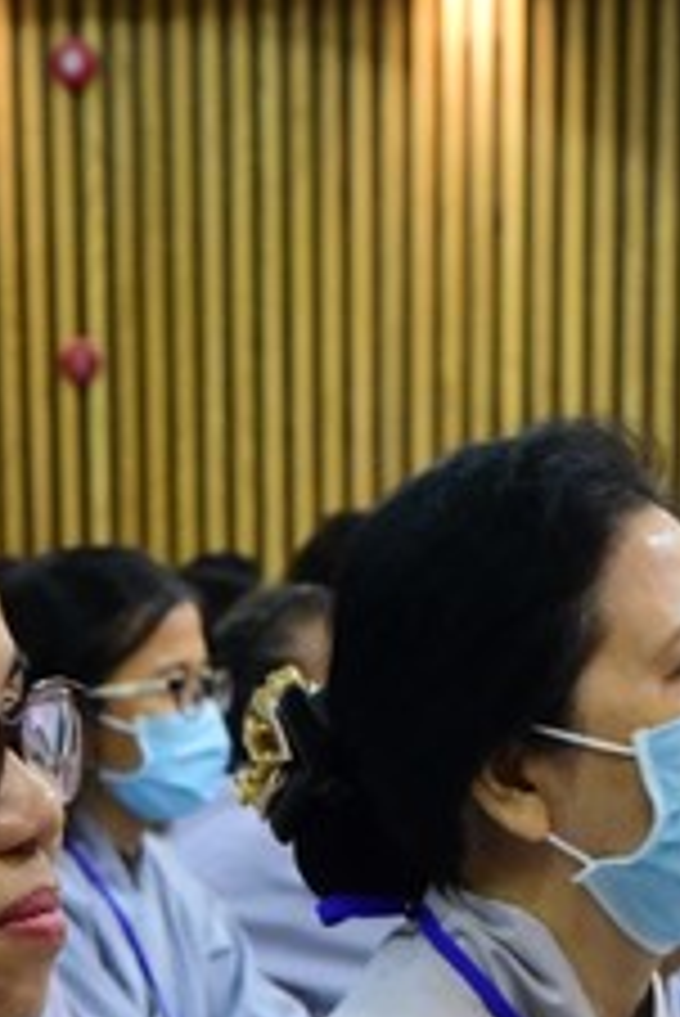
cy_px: 1274
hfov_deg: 6.8
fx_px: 5686
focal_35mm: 201
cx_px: 153
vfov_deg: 10.0
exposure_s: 1/25
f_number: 11
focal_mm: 70
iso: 8000
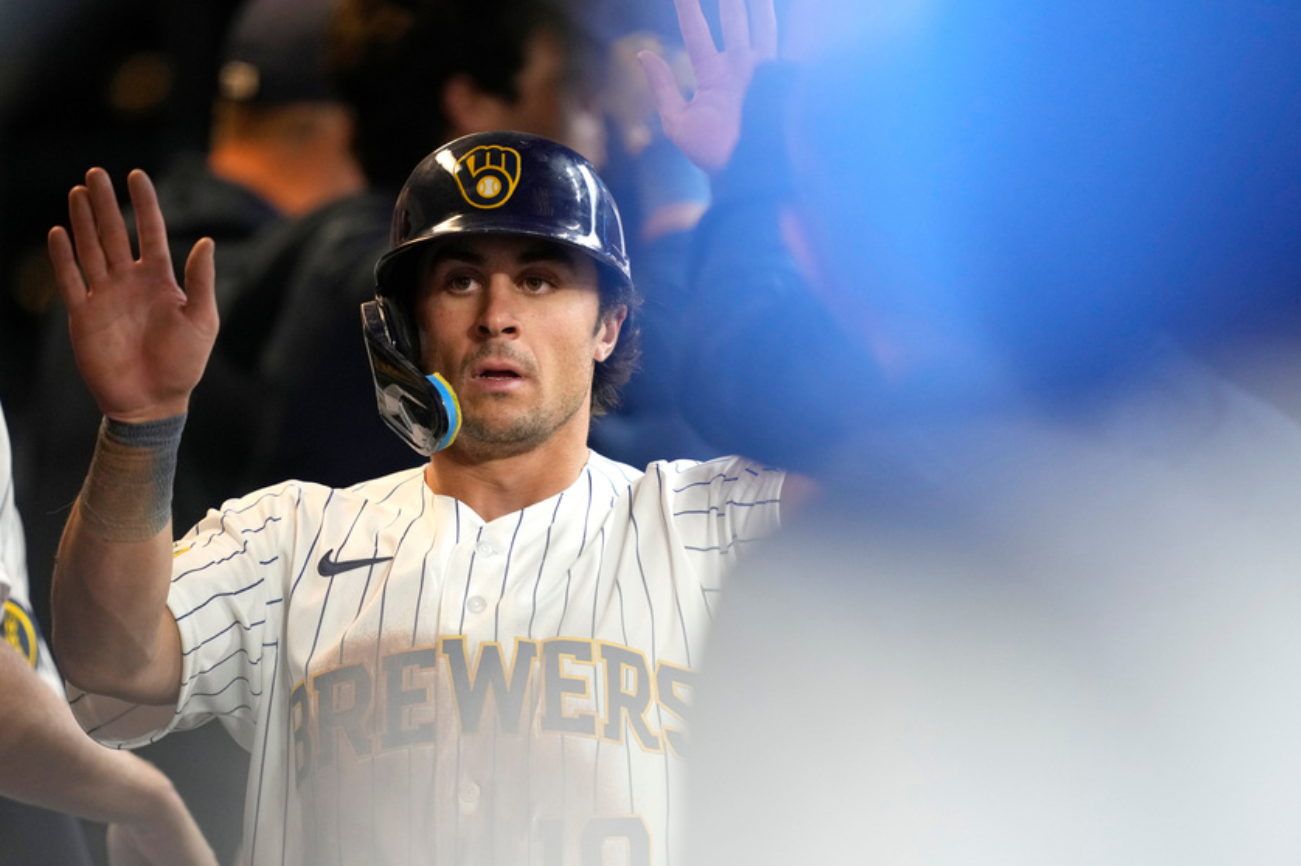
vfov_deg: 2.8
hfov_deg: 4.2
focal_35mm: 489
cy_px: 518
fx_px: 17664
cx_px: 576
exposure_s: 1/800
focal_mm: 400
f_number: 2.8
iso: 2000
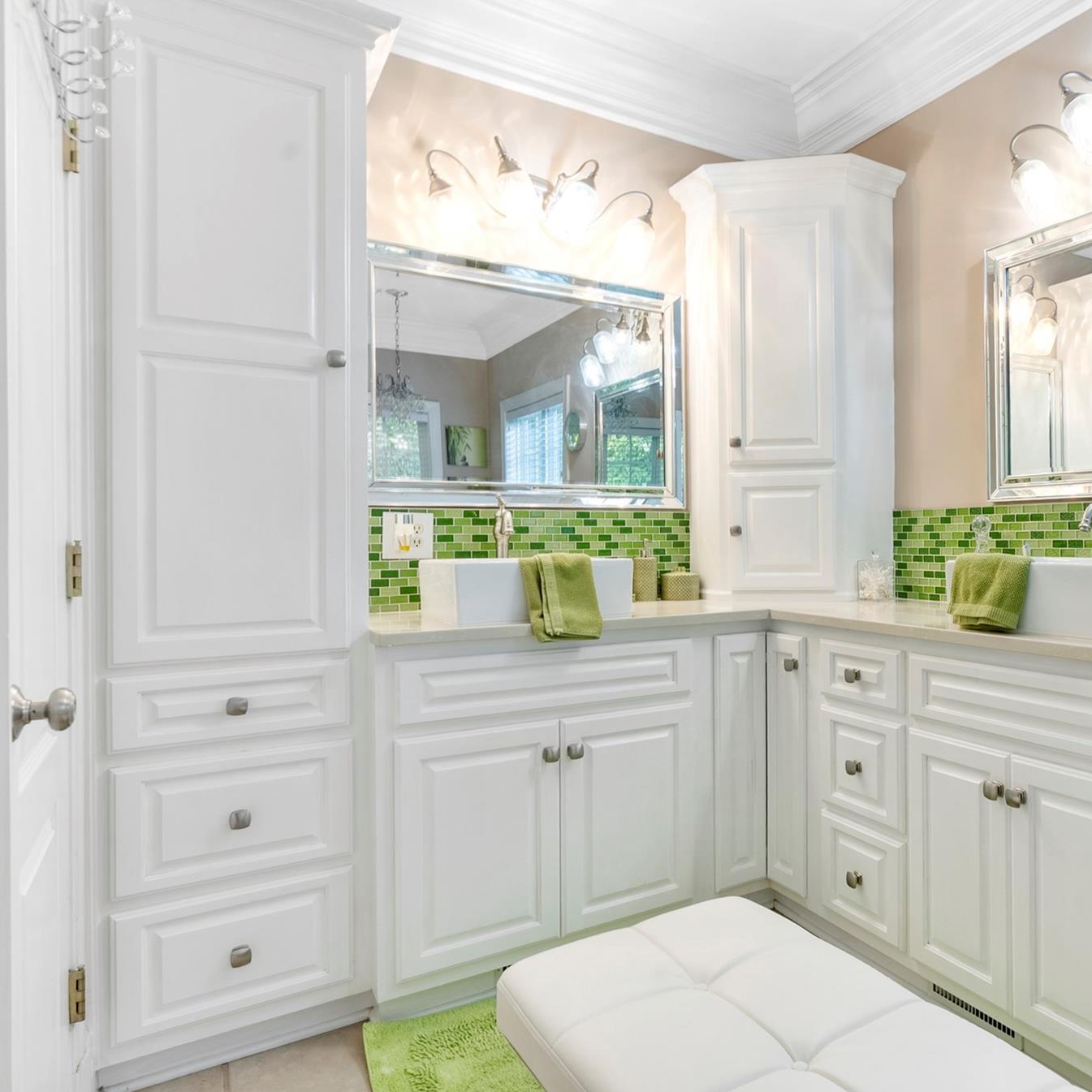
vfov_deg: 69.6
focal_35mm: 22
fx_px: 785
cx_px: 785
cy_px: 548
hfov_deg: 66.3
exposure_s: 1/2
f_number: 9
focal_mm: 17
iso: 200
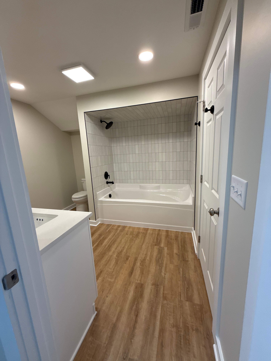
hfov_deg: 85.7
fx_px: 146
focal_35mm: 14
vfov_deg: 102.1
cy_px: 180
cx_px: 136
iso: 250
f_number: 2.2
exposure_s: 1/120
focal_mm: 2.22
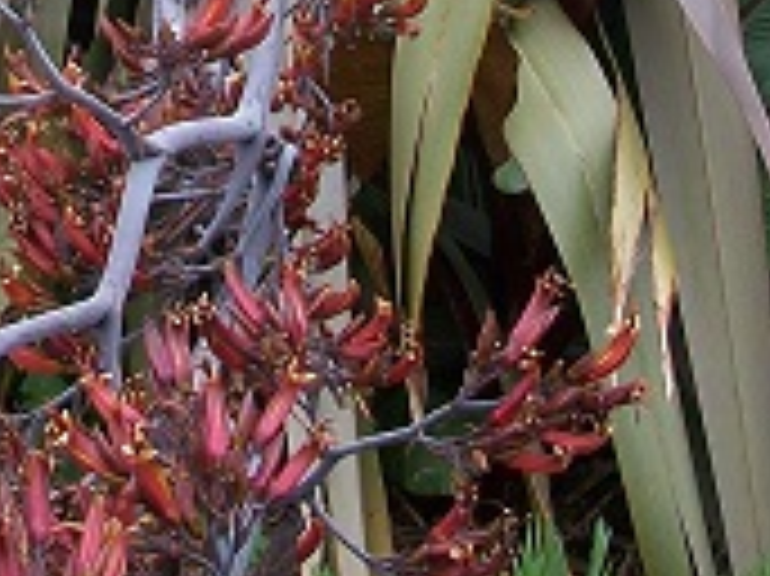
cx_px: 119
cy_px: -558
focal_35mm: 150
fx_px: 3334
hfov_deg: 13.1
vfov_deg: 9.3
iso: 80
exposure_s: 1/125
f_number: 3.1
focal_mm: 6.3
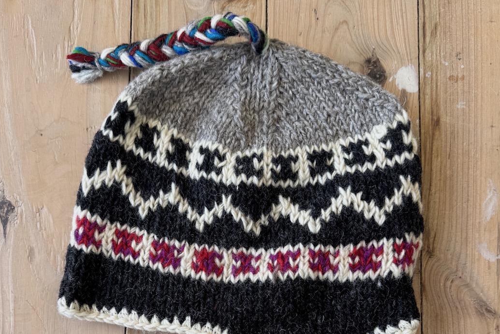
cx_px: 248
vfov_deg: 37.0
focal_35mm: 34
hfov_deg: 55.8
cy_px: 284
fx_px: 472
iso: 80
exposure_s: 1/121
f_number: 1.78
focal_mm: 6.76
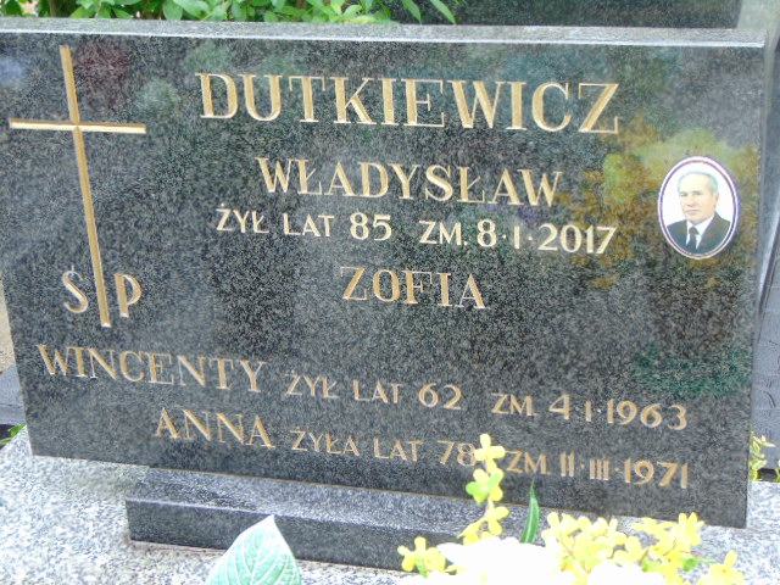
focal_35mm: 71
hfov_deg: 27.4
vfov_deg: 20.7
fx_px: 1600
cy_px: 292
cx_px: 390
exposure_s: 1/60
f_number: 3.7
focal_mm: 12.8
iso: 100
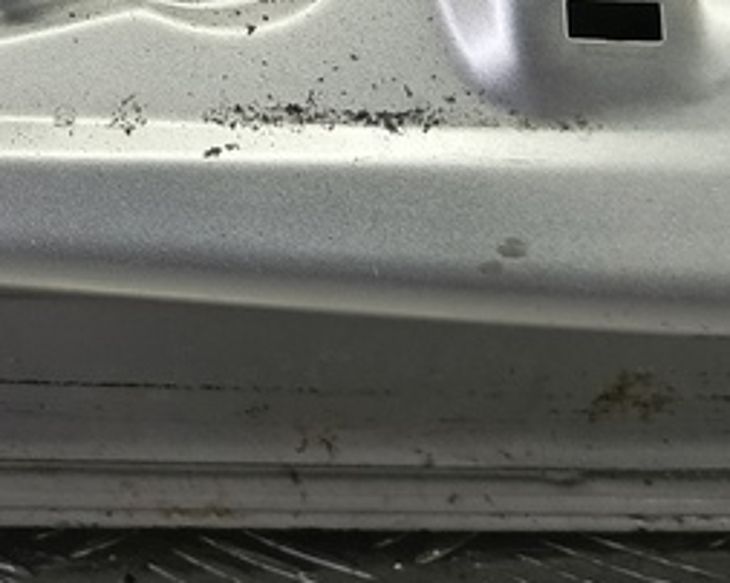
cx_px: -332
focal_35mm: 91
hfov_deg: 18.8
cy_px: -418
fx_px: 1965
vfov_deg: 15.0
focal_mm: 4.11
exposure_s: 1/50
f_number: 1.6
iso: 116
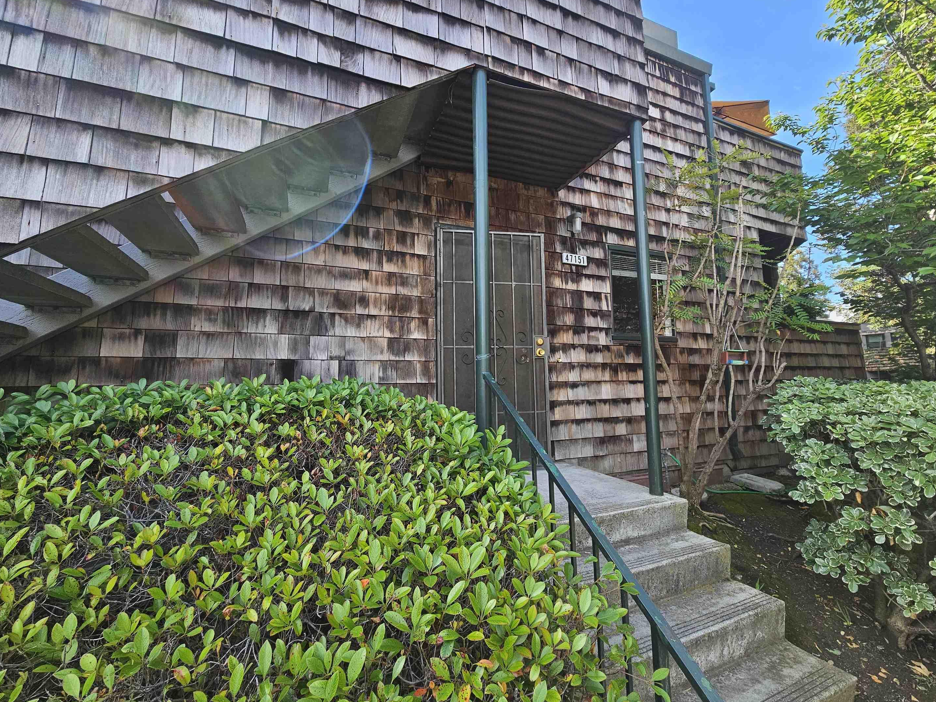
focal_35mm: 14
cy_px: 348
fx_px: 379
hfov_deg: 102.0
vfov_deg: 85.7
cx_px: 481
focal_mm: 2.2
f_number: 2.2
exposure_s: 1/309
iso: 50
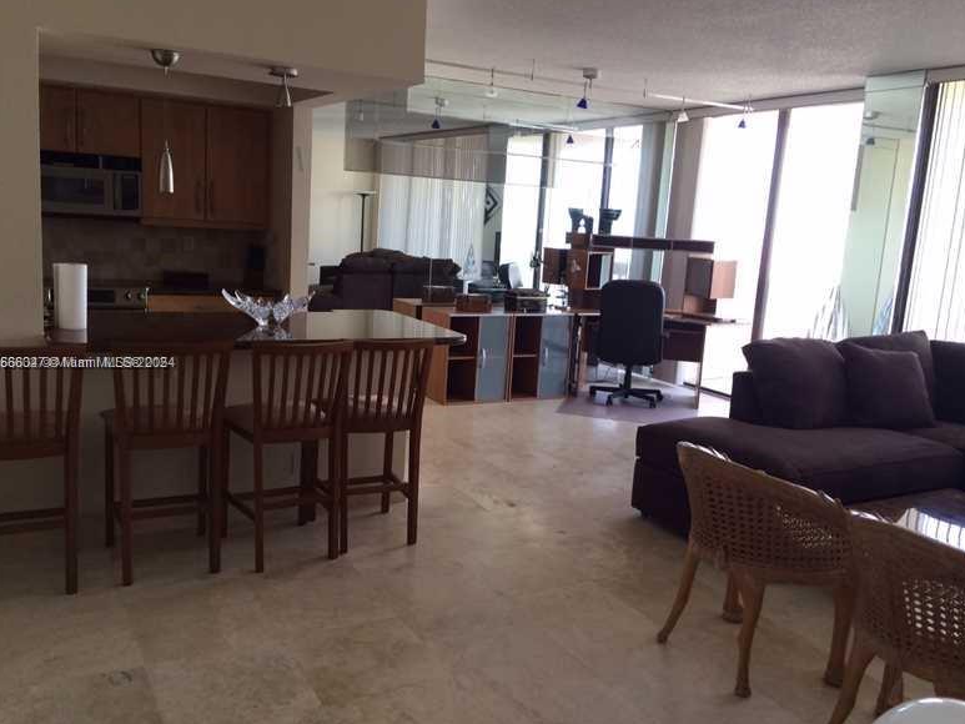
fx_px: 836
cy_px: 363
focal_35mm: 30
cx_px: 473
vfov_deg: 46.8
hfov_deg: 60.0
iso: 40
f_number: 2.2
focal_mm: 4.15
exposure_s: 1/40
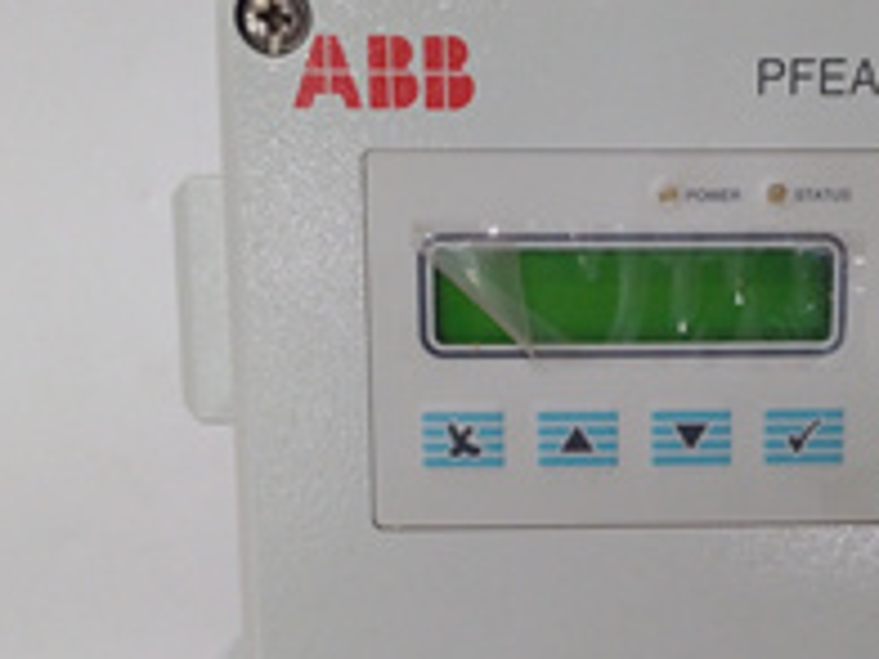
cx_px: 632
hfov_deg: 27.9
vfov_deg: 21.0
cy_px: 536
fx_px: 1752
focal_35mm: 69
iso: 132
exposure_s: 1/33
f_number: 2
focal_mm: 3.79
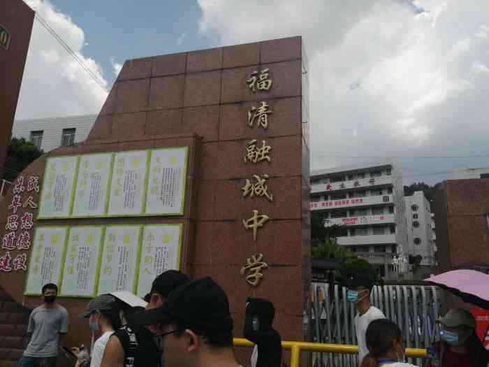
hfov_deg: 67.3
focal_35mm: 26
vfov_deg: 53.1
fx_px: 367
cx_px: 244
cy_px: 184
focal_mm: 3.62
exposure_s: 1/3333
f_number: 1.8
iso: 50
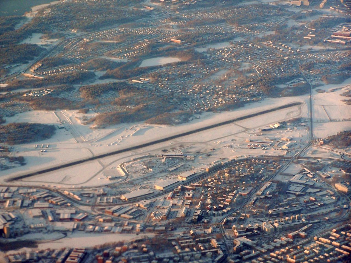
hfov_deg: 14.2
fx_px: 1409
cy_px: 132
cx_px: 176
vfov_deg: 10.7
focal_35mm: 139
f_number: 3.2
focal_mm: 23.1
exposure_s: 1/180
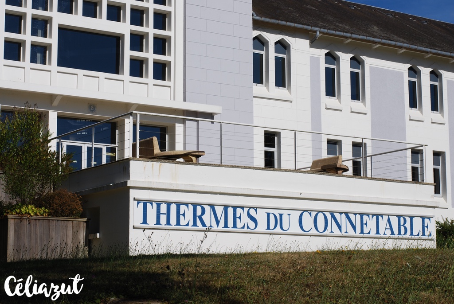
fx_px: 947
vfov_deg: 18.2
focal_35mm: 75
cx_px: 227
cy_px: 152
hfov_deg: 27.0
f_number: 10
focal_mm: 50
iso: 100
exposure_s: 1/400
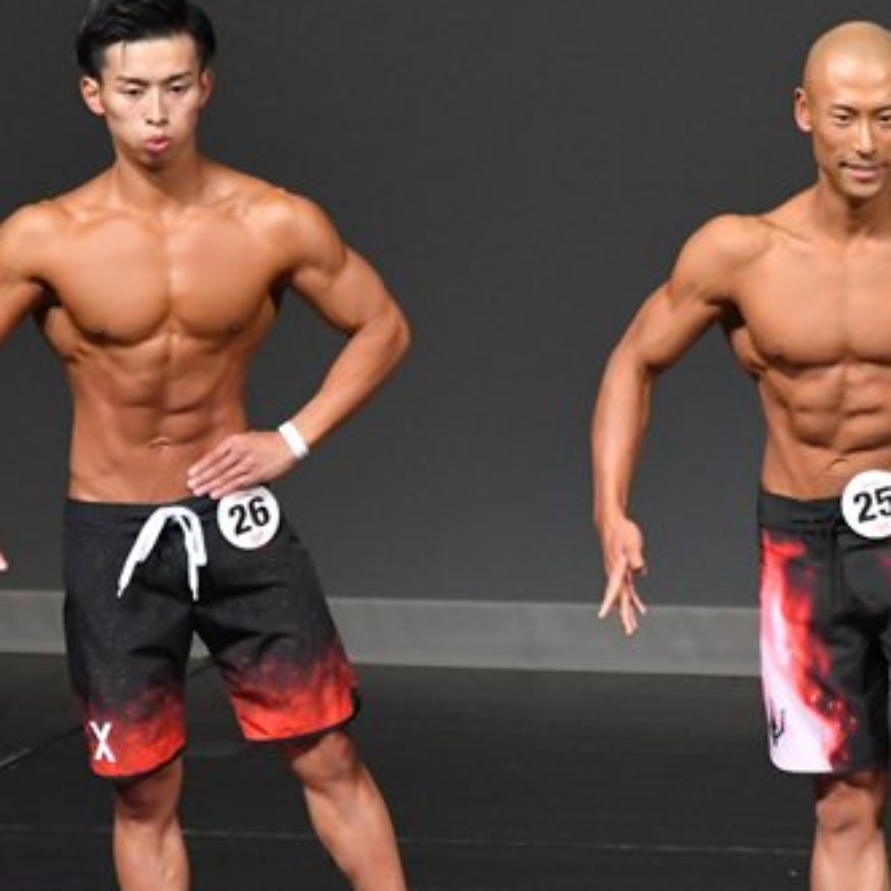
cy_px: 529
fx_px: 19948
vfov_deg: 2.6
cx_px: 565
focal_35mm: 685
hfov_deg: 2.6
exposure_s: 1/400
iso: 4000
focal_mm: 230
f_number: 5.6
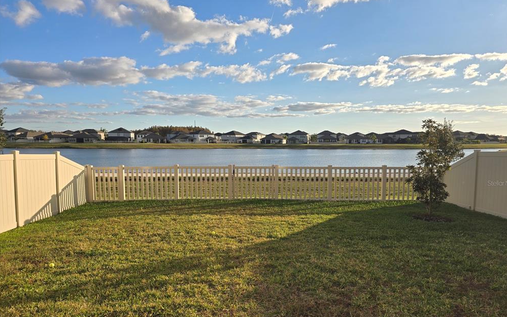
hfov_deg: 72.5
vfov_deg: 49.1
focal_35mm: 25
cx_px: 258
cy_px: 183
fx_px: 345
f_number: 1.7
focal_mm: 6.3
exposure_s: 1/614
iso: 12
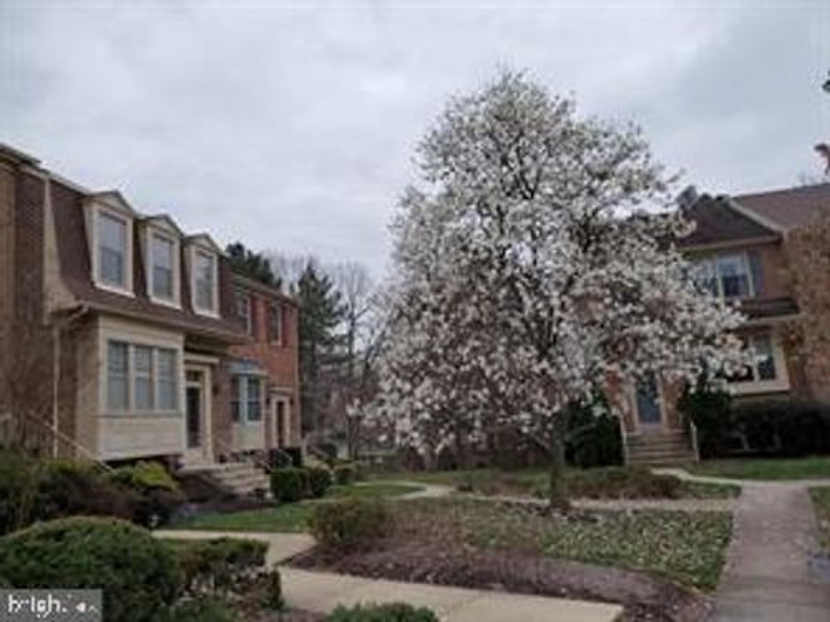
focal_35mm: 26
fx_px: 623
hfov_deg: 67.3
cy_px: 311
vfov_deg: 53.1
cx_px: 415
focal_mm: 4.3
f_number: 2.4
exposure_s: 1/120
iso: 125
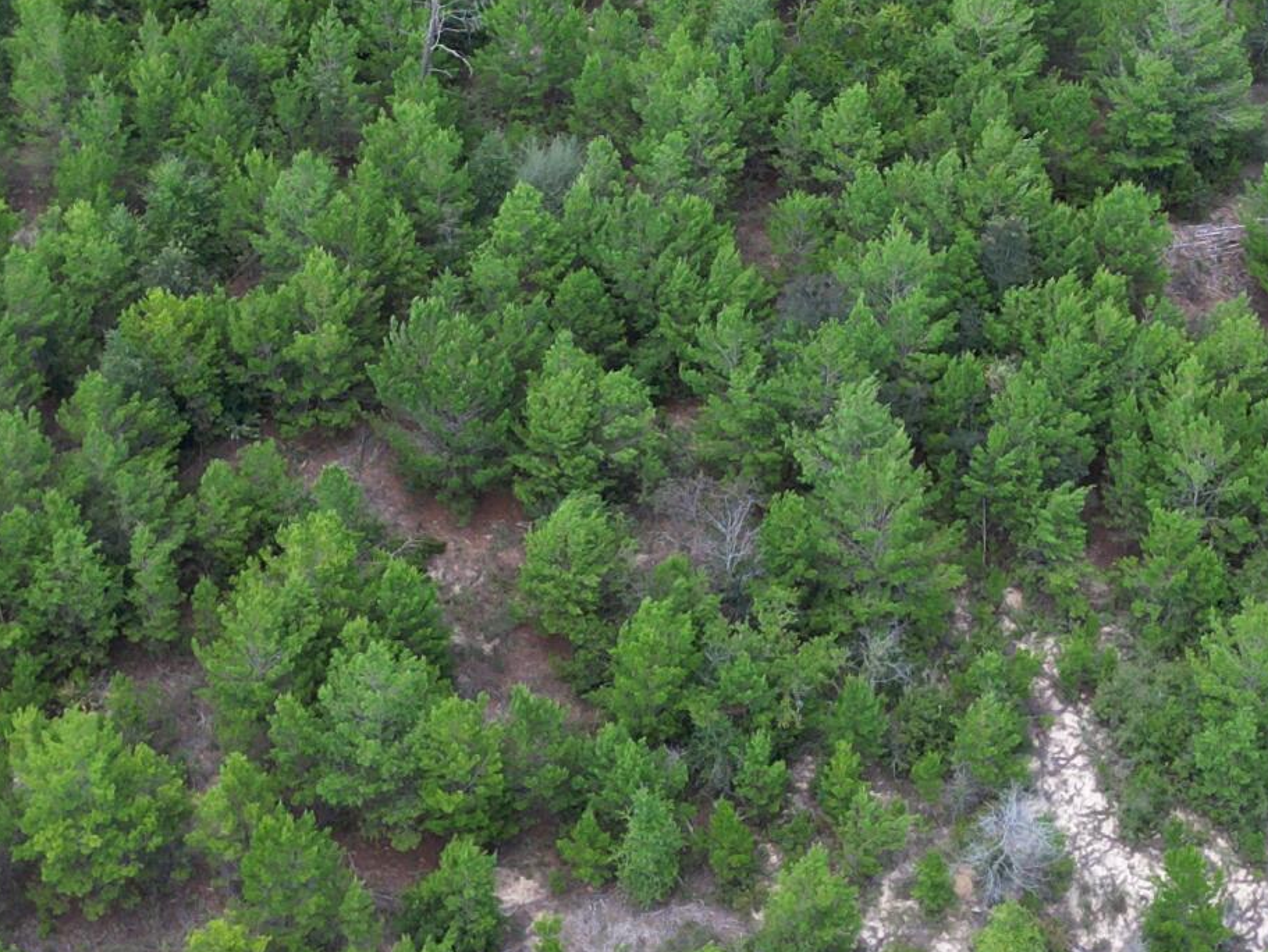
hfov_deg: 24.6
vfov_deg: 18.6
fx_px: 2895
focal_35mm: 79
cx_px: 810
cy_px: 260
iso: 100
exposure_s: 1/500
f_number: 1.7
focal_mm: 6.72
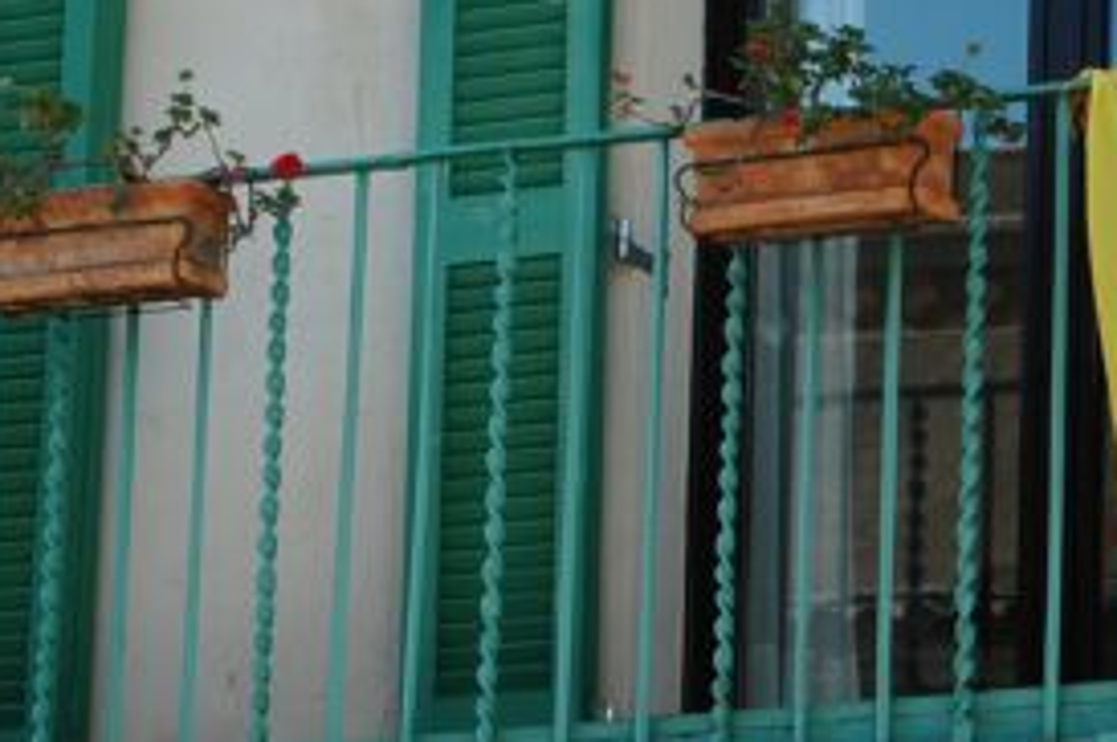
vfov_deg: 3.4
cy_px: 194
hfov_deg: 5.1
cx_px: 310
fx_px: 12489
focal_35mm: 403
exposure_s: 1/250
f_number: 8
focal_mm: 92
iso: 200
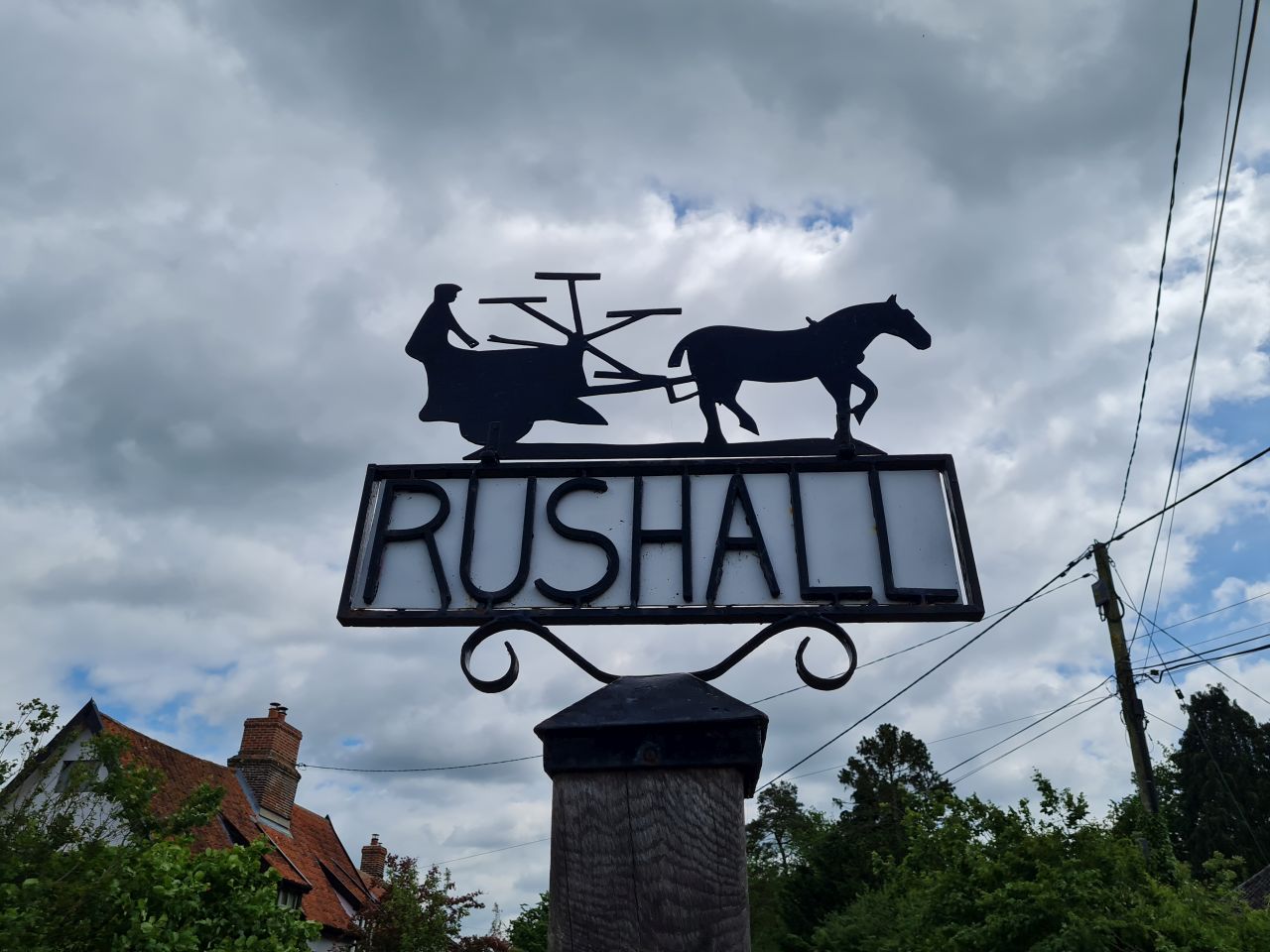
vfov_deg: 53.1
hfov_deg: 67.3
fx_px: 954
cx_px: 635
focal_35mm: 26
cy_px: 476
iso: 50
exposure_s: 1/6176
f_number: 1.8
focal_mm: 5.4
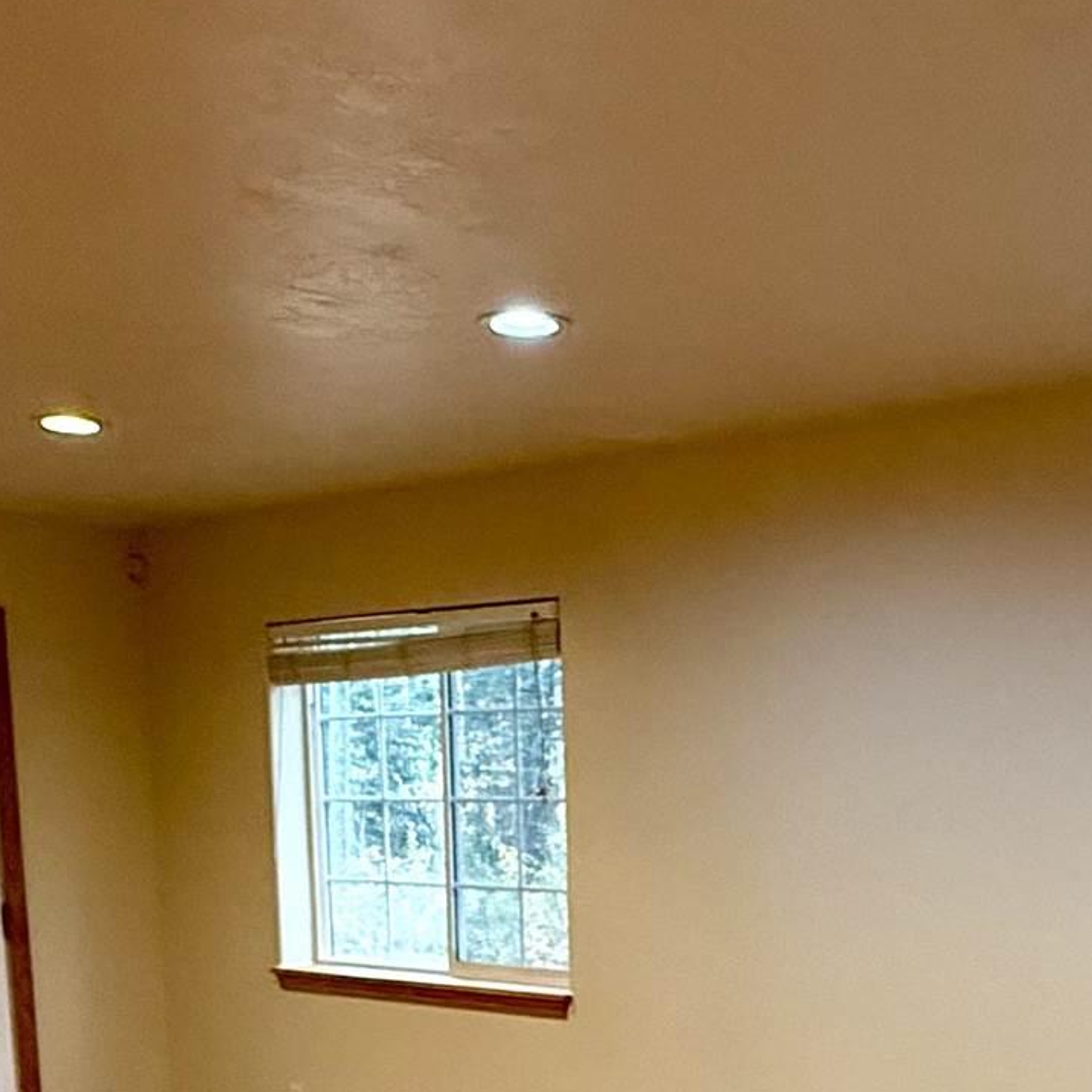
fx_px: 1892
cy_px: 1150
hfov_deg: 31.3
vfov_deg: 29.5
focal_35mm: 53
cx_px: 896
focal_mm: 2.22
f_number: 2.2
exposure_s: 1/120
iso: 250
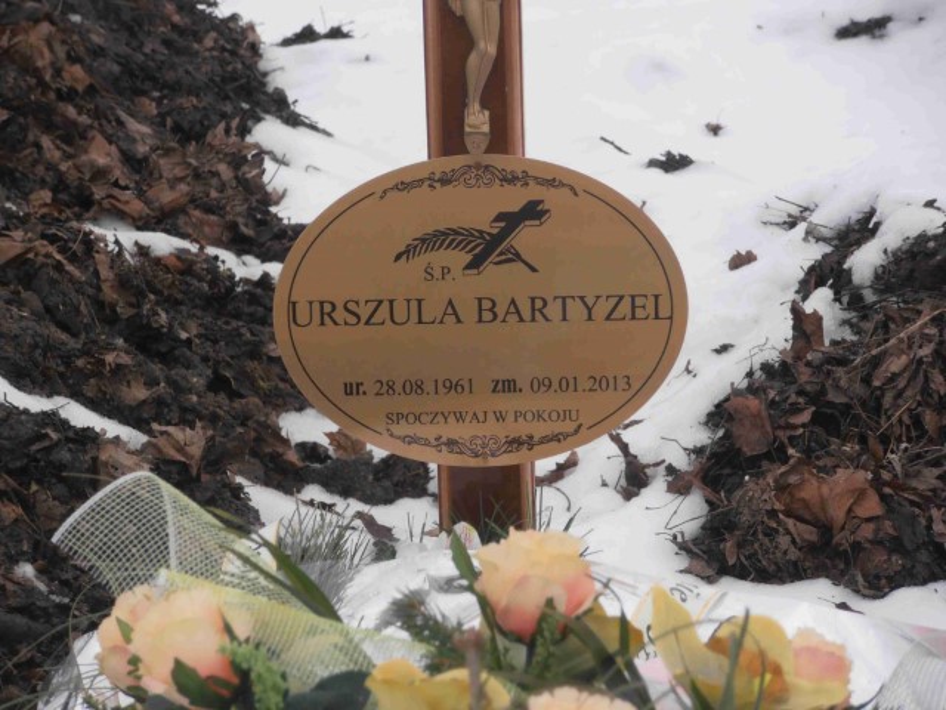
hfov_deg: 10.0
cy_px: 355
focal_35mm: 198
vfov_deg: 7.5
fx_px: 5411
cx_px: 473
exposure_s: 1/160
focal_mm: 35.05
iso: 80
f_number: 5.8
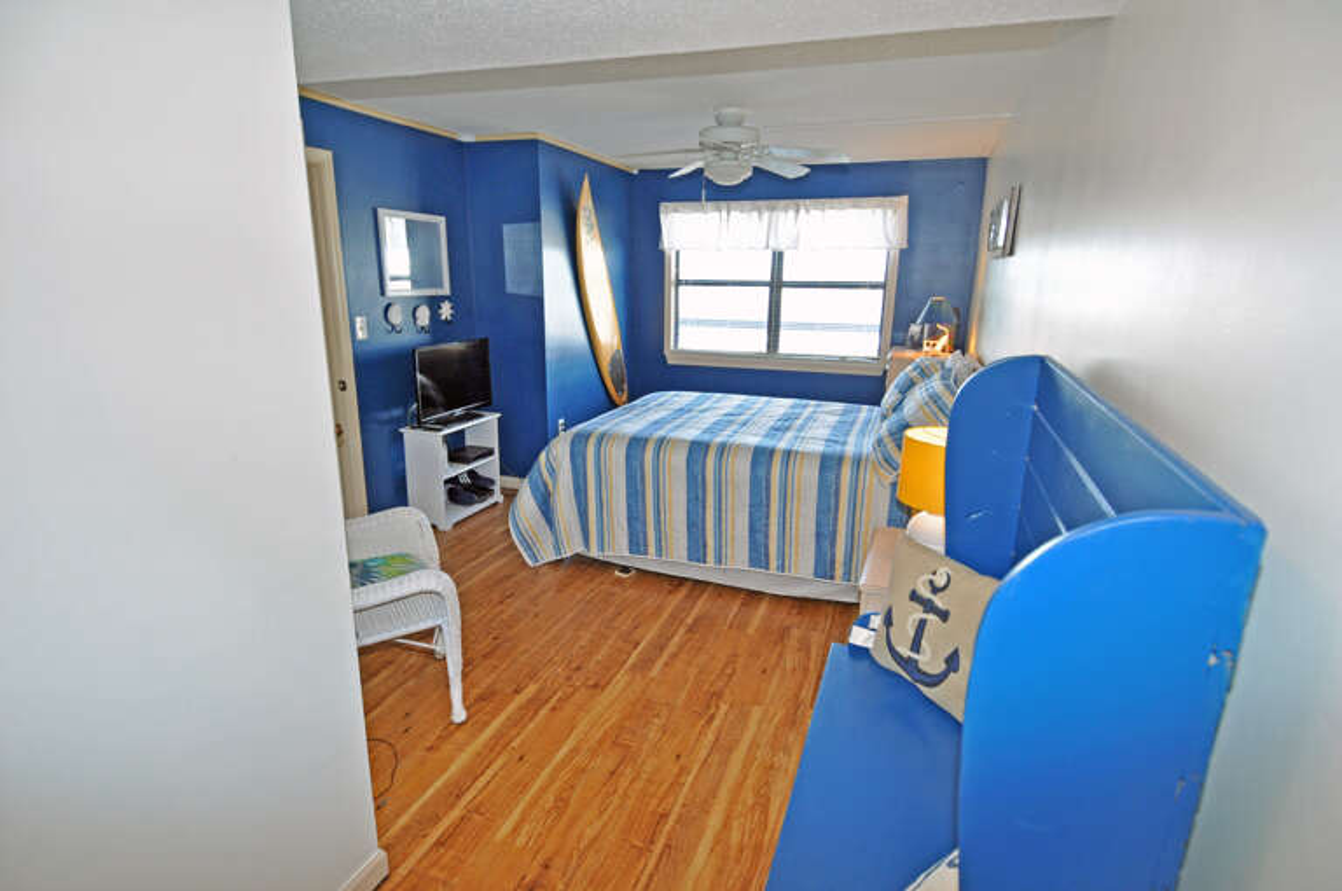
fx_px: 670
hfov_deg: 90.1
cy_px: 446
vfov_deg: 67.2
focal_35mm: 18
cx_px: 671
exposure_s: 1/60
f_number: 4
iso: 450
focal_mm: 12
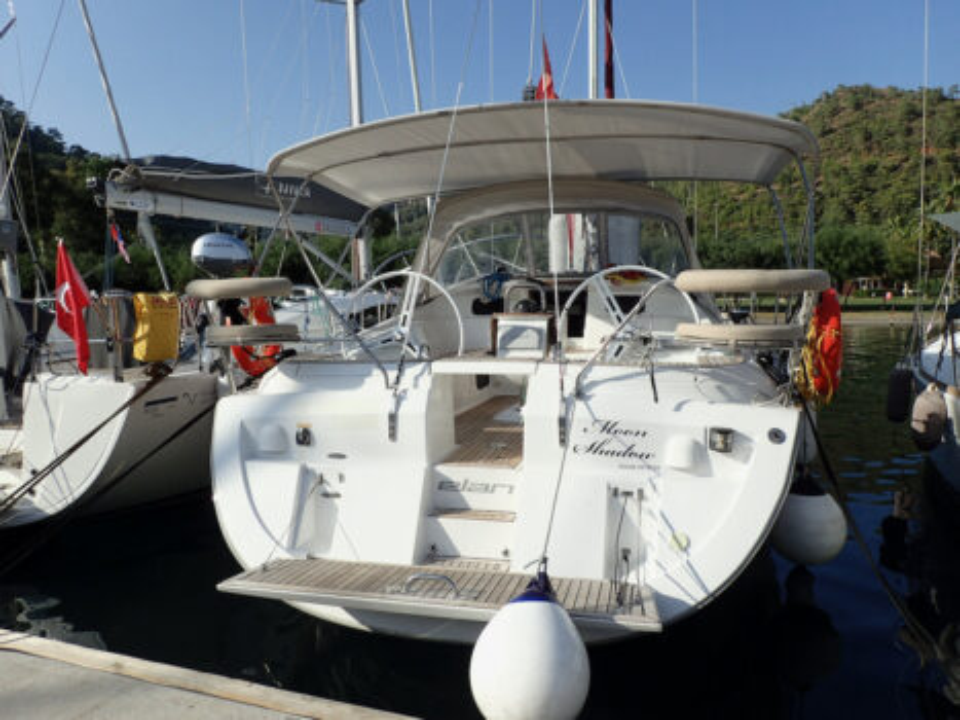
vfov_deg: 54.9
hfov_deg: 69.4
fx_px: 693
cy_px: 360
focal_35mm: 25
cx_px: 480
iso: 100
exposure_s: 1/250
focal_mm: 4.5
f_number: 8
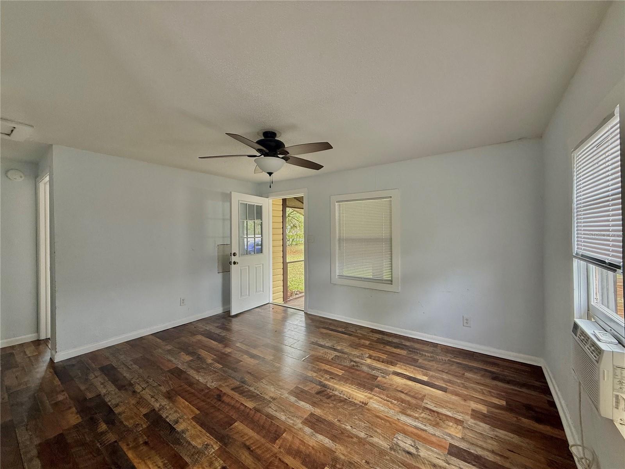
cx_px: 312
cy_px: 234
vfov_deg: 85.7
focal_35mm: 14
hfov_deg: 102.1
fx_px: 253
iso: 160
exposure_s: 1/99
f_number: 2.2
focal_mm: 2.22
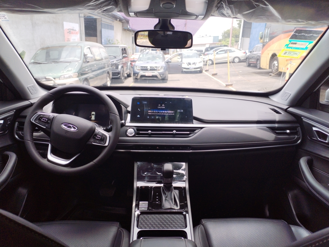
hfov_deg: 61.7
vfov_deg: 48.2
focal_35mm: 29
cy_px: 124
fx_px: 276
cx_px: 164
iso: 100
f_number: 1.8
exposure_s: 1/234
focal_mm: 4.75
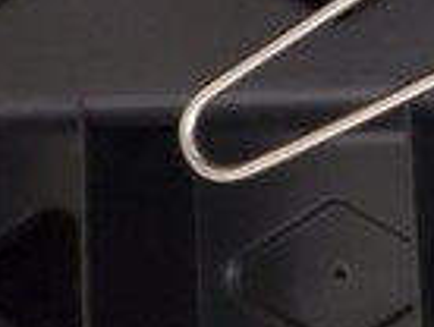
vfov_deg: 11.7
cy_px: -299
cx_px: 921
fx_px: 1444
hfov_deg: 13.9
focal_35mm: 115
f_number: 1.5
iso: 640
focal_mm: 4.3
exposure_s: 1/10
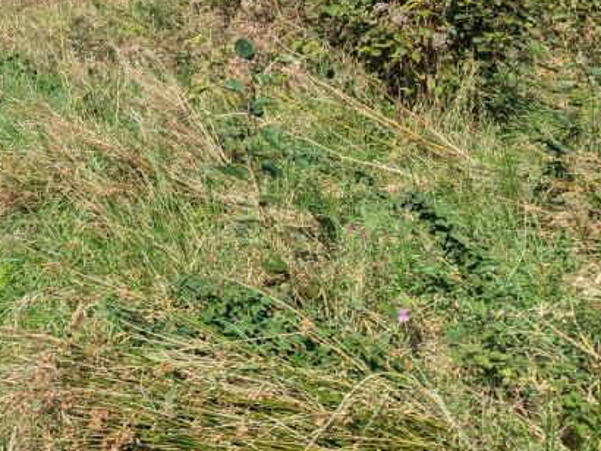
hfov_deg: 28.0
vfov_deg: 23.7
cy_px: 30
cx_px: -128
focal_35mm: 60
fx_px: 1042
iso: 49
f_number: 1.85
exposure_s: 1/1550
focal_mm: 6.81
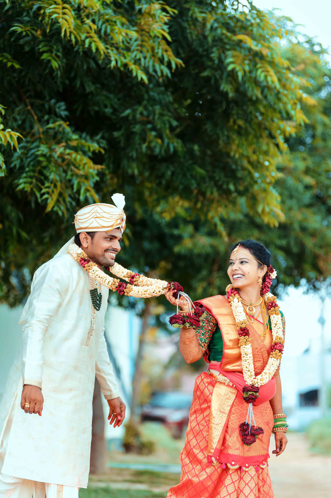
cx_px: 166
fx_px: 1795
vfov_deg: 15.8
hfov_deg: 10.5
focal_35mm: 130
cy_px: 249
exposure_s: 1/200
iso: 160
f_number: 2.8
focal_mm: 130
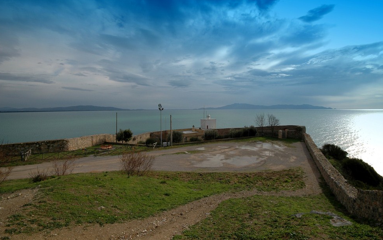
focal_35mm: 16
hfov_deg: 97.8
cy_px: 112
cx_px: 192
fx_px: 167
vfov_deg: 71.2
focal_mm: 10
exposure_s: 1/320
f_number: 11
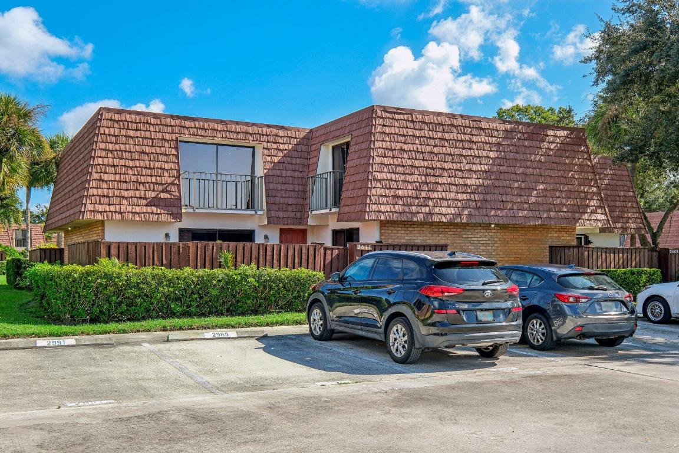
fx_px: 679
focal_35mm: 36
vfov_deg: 36.9
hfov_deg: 53.1
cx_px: 340
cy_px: 226
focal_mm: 24
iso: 400
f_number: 8
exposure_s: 1/550
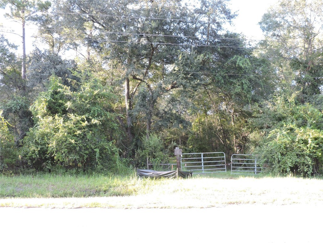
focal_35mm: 35
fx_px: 327
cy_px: 122
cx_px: 162
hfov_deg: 52.6
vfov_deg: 40.7
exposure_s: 1/50
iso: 100
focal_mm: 6.2
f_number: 3.3
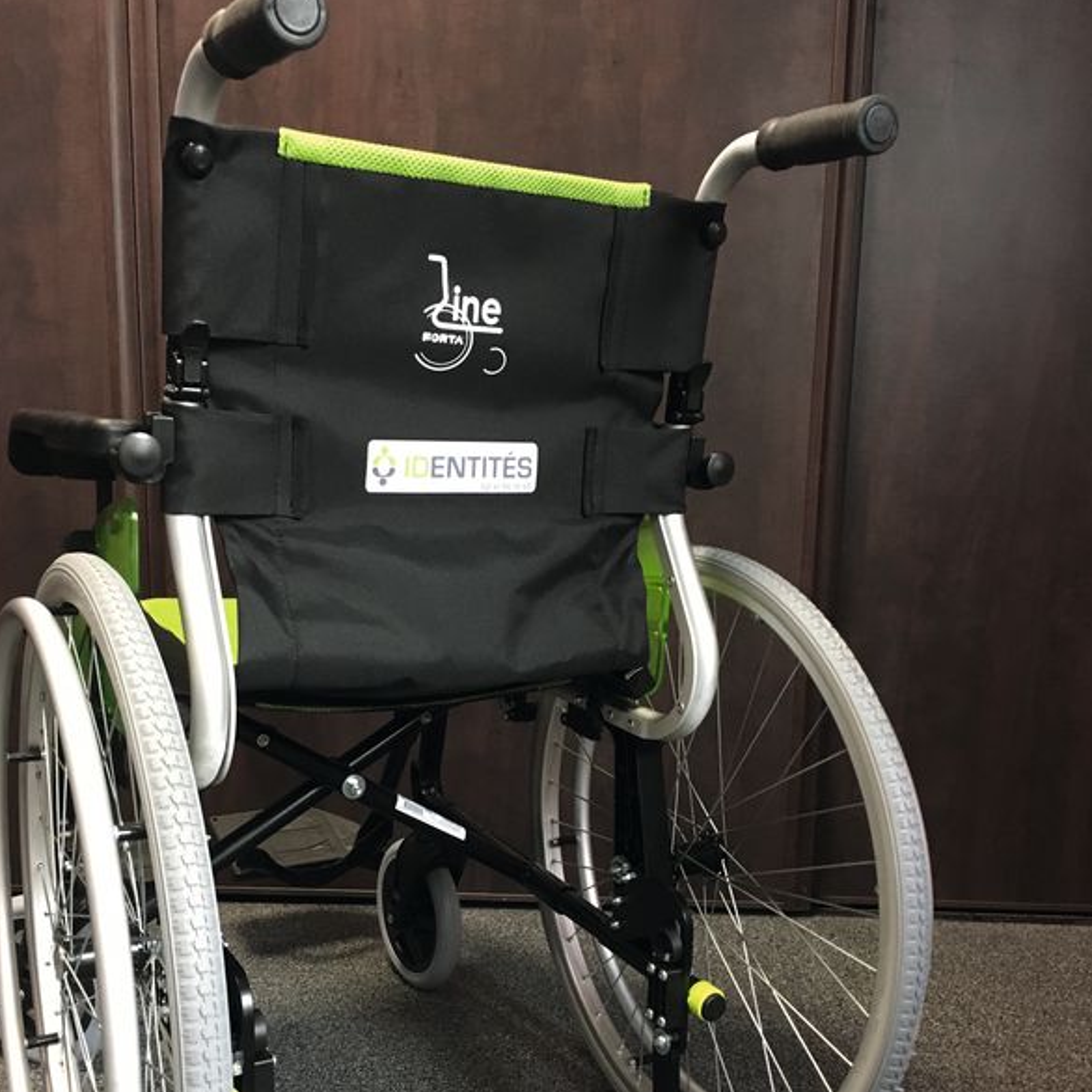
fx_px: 1249
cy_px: 704
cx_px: 546
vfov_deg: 46.7
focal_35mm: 35
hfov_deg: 47.2
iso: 200
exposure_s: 1/25
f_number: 2.2
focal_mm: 4.15
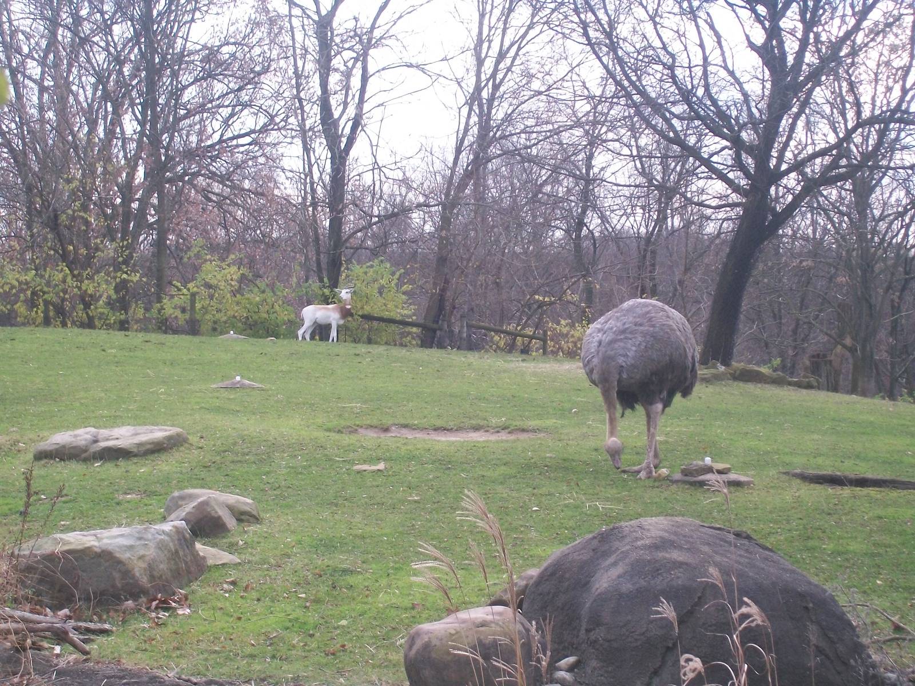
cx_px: 458
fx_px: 2300
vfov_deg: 17.0
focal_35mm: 87
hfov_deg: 22.5
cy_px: 343
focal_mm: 14.3
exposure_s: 1/125
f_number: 4.3
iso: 80
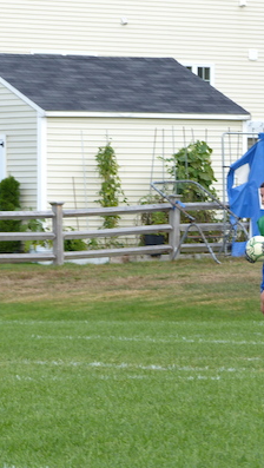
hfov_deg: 3.8
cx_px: 235
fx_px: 4010
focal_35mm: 323
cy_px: 233
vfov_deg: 6.7
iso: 100
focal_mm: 39.8
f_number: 2.8
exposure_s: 1/400
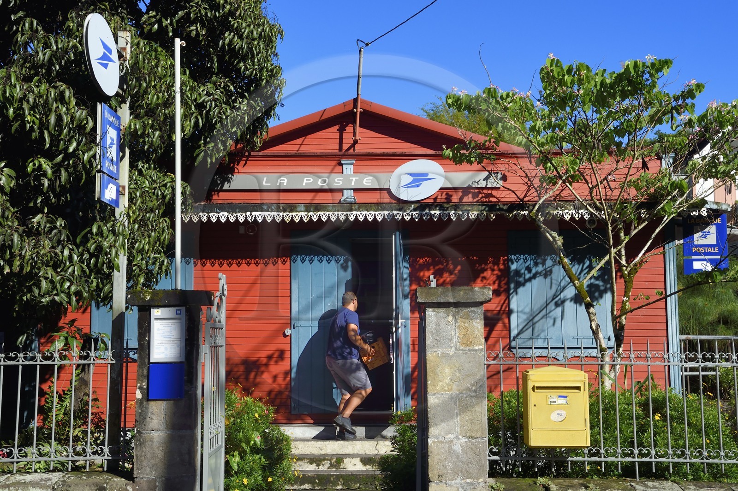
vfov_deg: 27.0
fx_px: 1024
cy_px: 246
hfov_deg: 39.6
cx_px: 369
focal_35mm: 50
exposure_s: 1/250
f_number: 14
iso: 200
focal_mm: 50
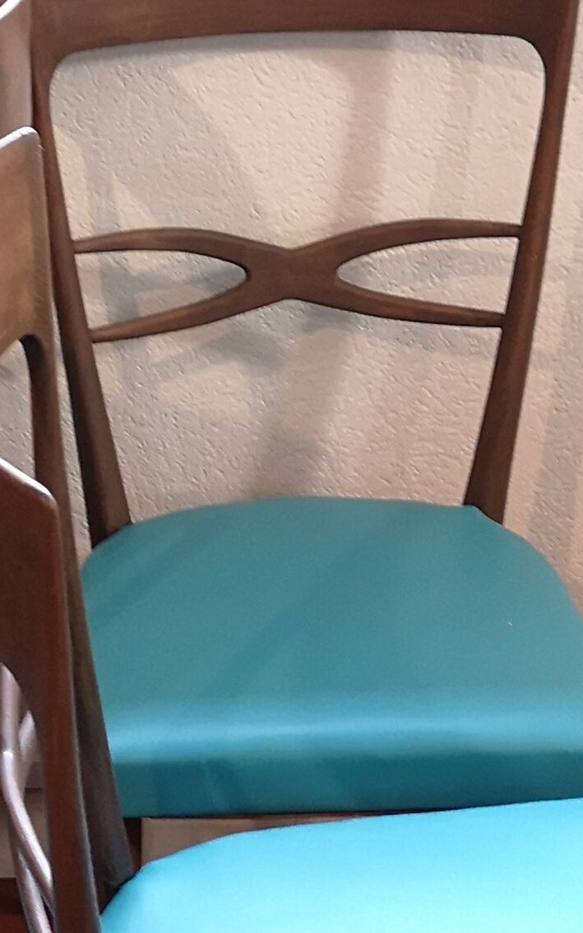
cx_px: 118
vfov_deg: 22.3
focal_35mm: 92
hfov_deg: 14.1
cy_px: 747
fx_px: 2340
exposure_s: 1/25
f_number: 1.8
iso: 400
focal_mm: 5.58
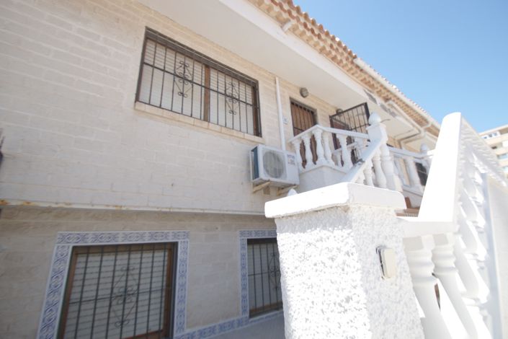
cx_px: 254
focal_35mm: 15
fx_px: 212
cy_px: 170
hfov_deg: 100.4
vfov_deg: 77.3
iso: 125
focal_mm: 10
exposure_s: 1/250
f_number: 4
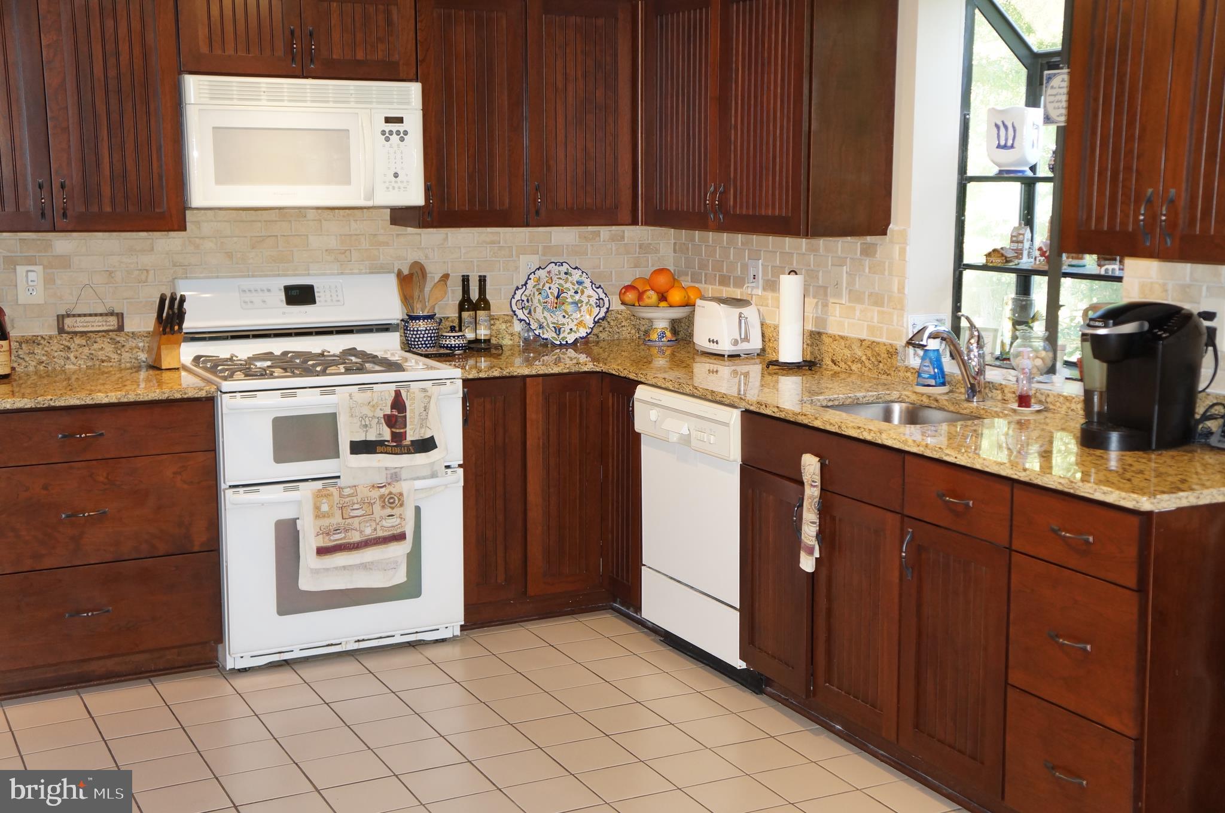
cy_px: 406
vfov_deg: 30.8
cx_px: 612
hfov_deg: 45.0
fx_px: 1478
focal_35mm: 44
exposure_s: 1/60
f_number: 4
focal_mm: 29
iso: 800
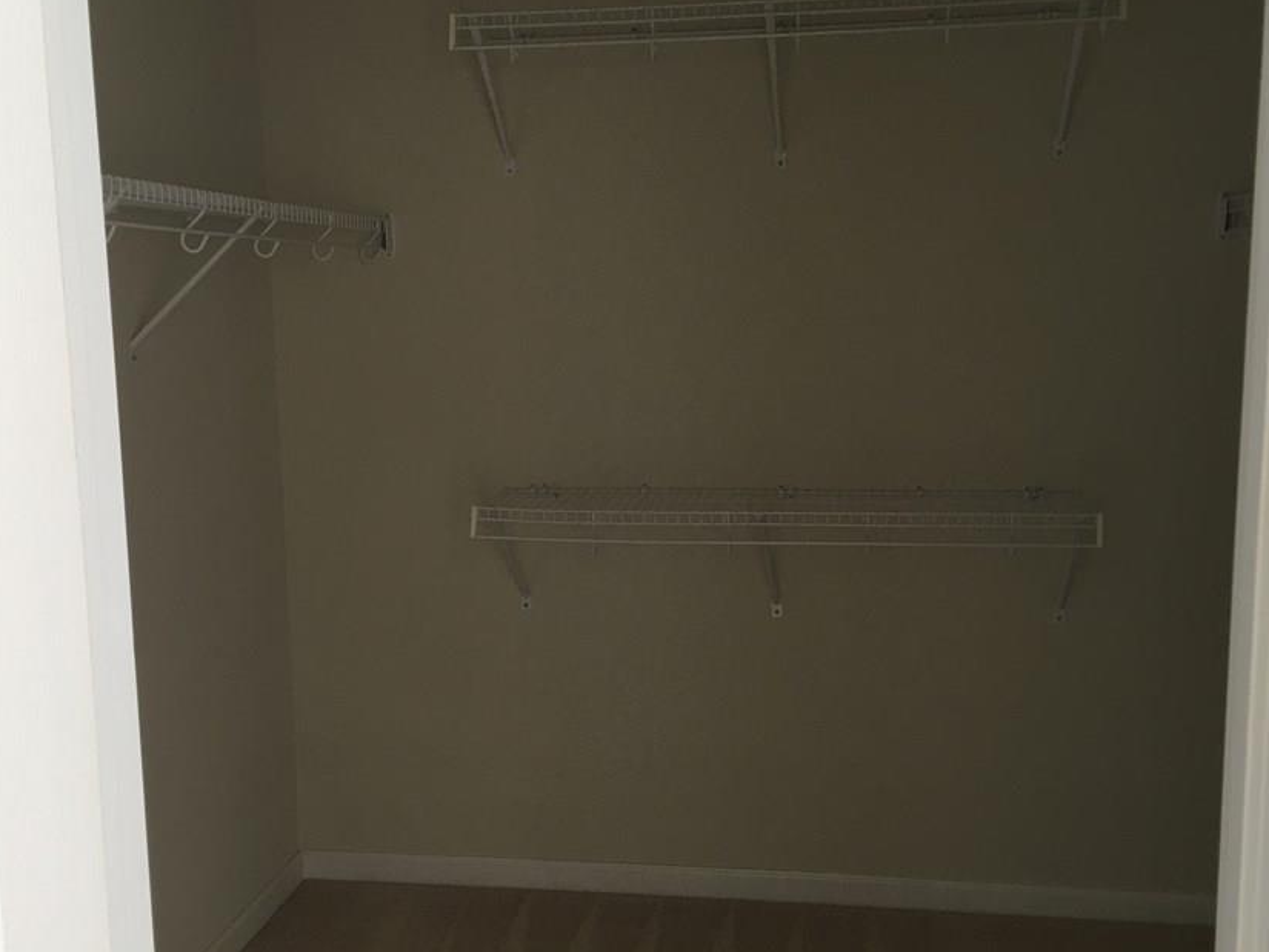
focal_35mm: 36
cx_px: 654
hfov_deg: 51.3
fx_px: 1320
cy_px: 498
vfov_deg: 39.7
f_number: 2.2
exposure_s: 1/15
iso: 25
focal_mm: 4.15
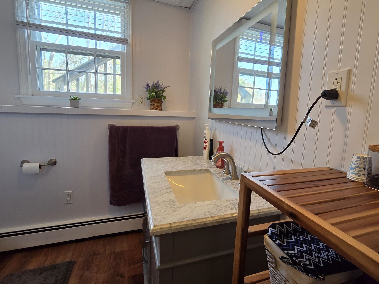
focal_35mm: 16
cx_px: 203
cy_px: 133
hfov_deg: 94.4
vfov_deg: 78.0
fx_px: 175
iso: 250
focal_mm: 2.2
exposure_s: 1/120
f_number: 2.2
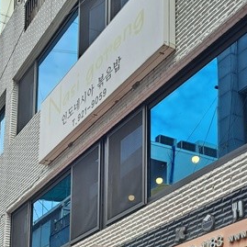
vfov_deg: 24.7
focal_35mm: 63
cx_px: 44
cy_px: 297
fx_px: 509
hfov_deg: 26.7
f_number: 1.8
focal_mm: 5.23
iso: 25
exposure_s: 1/1198
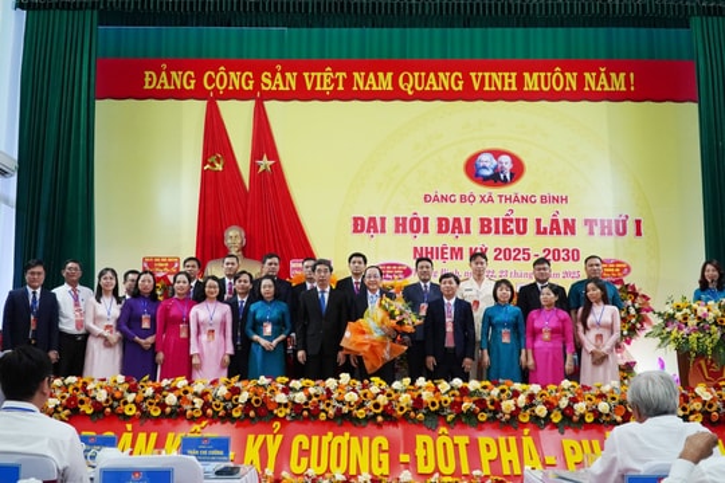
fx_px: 695
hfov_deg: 55.1
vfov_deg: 38.4
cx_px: 362
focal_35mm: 34
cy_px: 242
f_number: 4
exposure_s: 1/160
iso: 1250
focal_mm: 23
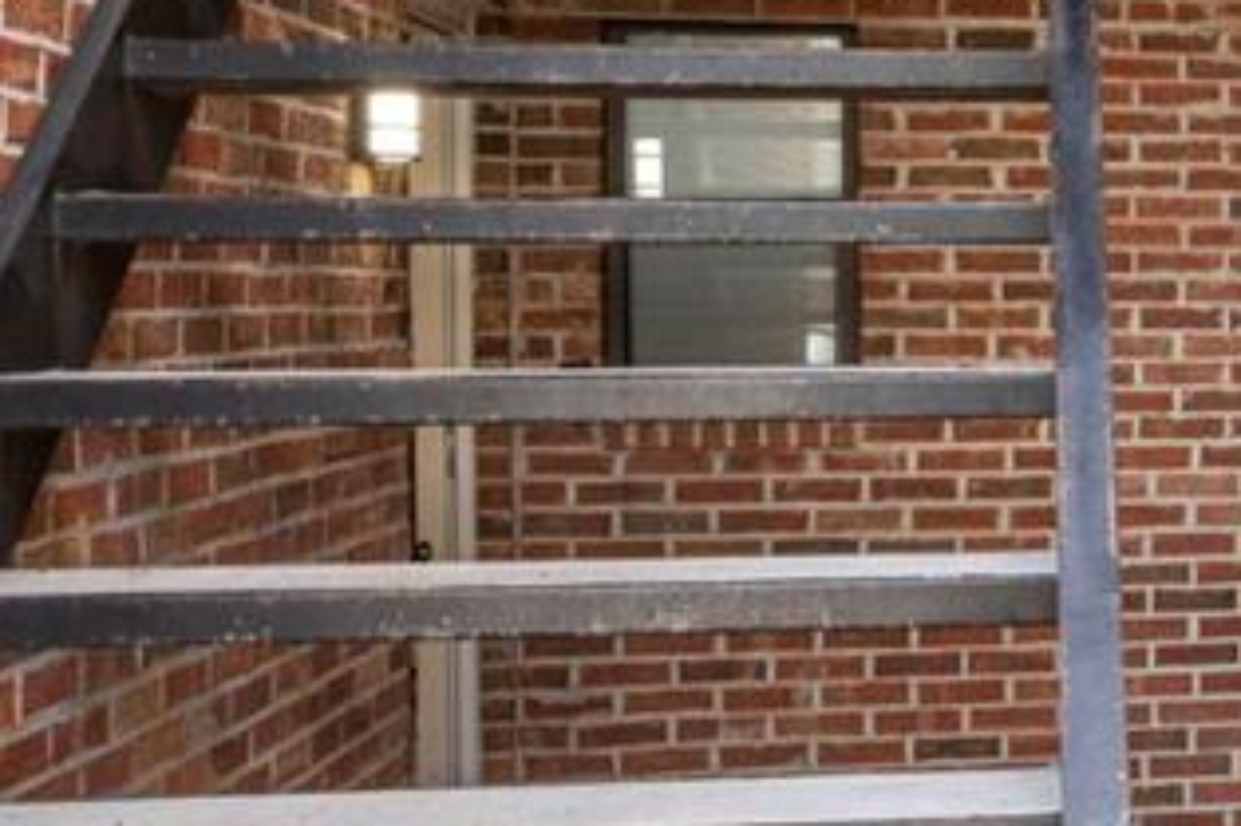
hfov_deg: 24.0
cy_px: 275
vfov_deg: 18.1
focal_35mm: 75
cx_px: 1577
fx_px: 2584
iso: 100
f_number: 13
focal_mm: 23
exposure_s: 1/2.5
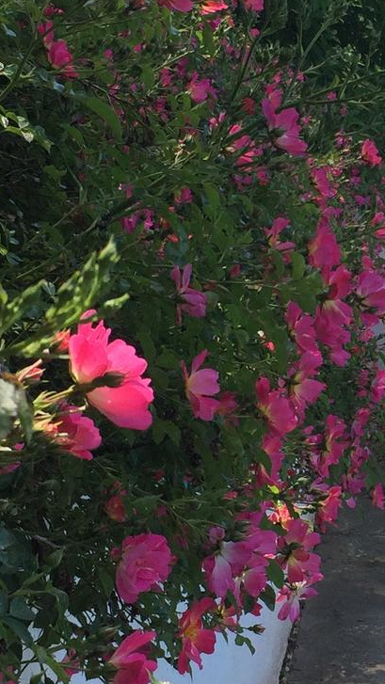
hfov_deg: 13.4
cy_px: 355
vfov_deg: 23.9
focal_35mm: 89
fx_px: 1615
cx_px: 400
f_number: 2.2
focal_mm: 4.15
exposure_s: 1/638
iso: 32
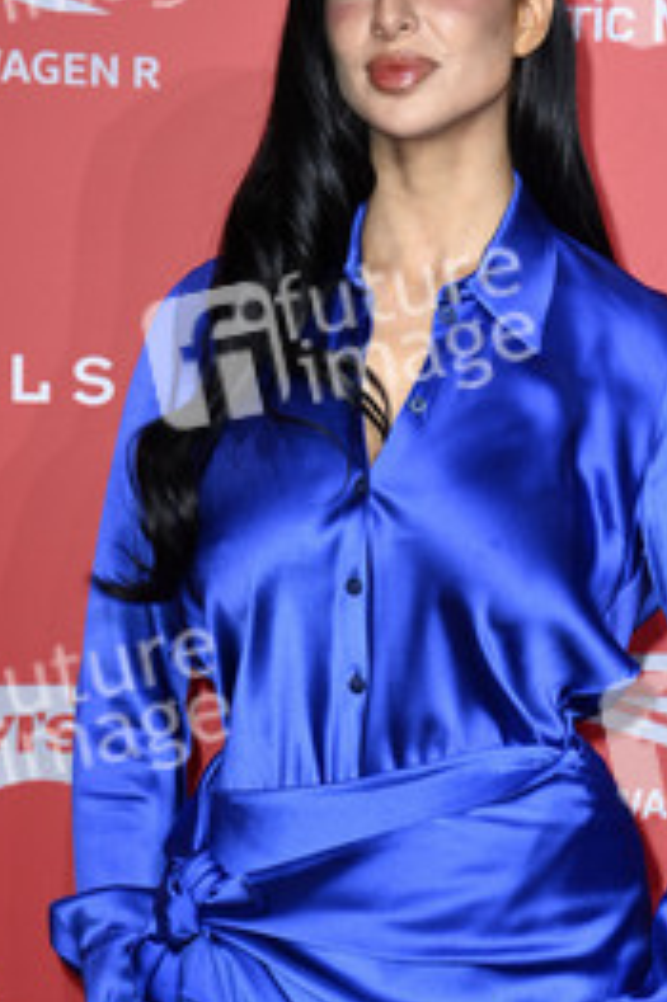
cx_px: 450
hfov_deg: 9.8
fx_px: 3896
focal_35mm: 140
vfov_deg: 14.7
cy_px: 530
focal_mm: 92
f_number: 5.6
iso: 800
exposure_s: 1/250
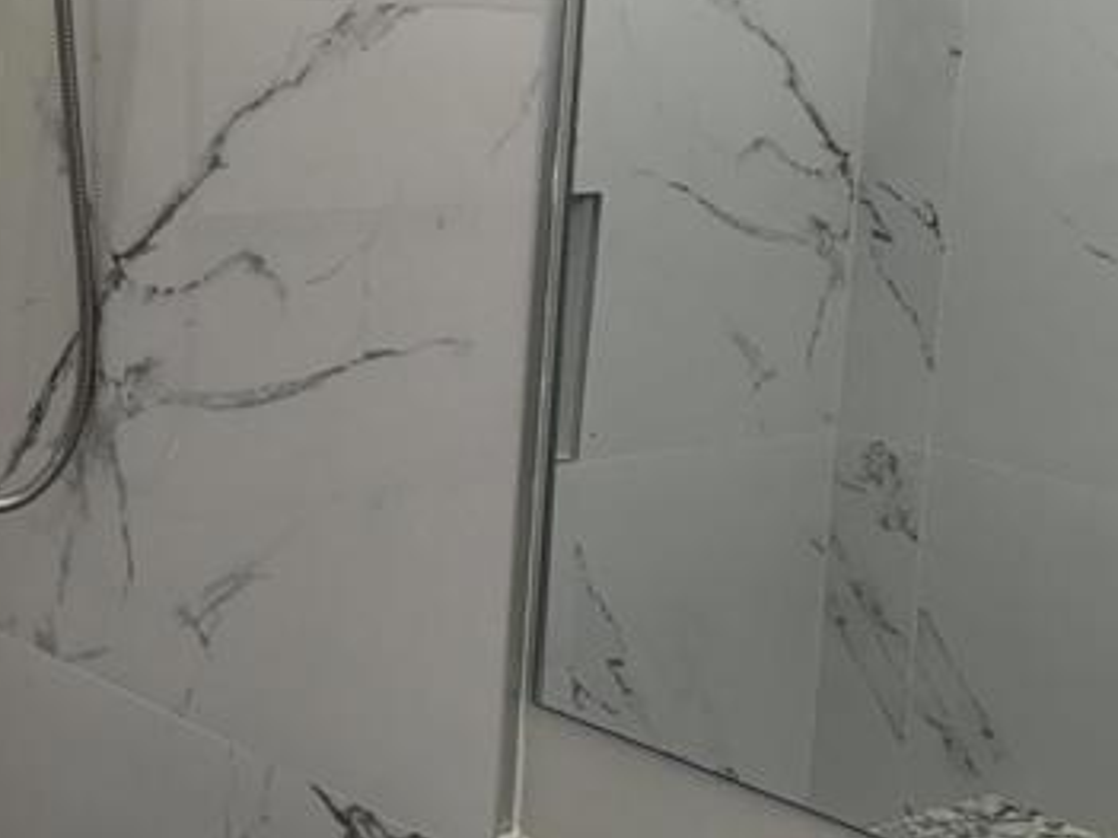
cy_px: 178
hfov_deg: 24.2
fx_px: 2260
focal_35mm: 70
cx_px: -357
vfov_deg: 20.8
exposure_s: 1/120
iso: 100
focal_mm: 6.76
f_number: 1.78
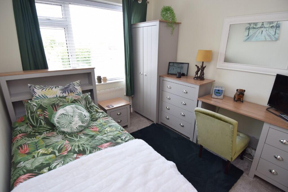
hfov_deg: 90.0
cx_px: 144
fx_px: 144
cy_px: 96
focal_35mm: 18
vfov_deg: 67.5
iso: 400
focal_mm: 12
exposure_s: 1/125
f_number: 5.6
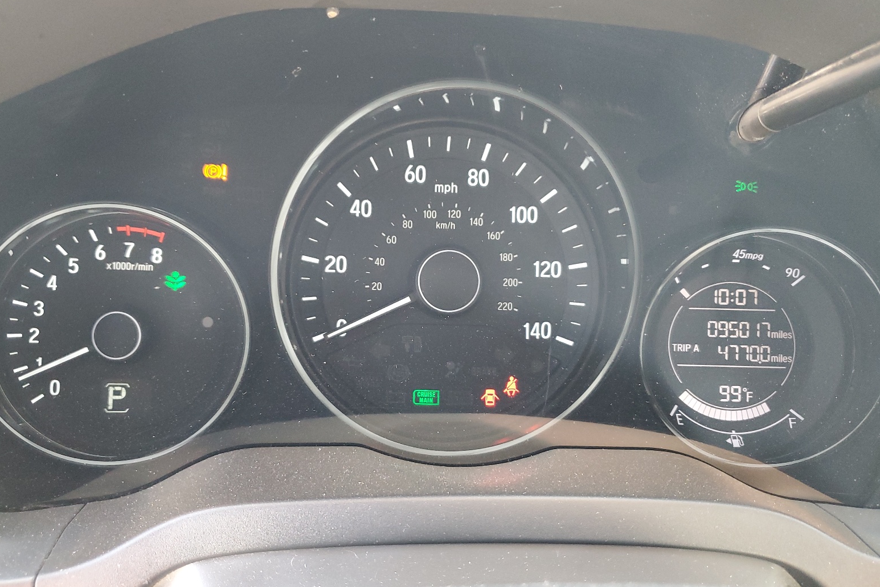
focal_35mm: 28
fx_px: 684
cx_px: 434
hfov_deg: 65.5
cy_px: 291
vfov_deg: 46.4
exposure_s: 1/60.2
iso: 258
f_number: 1.5
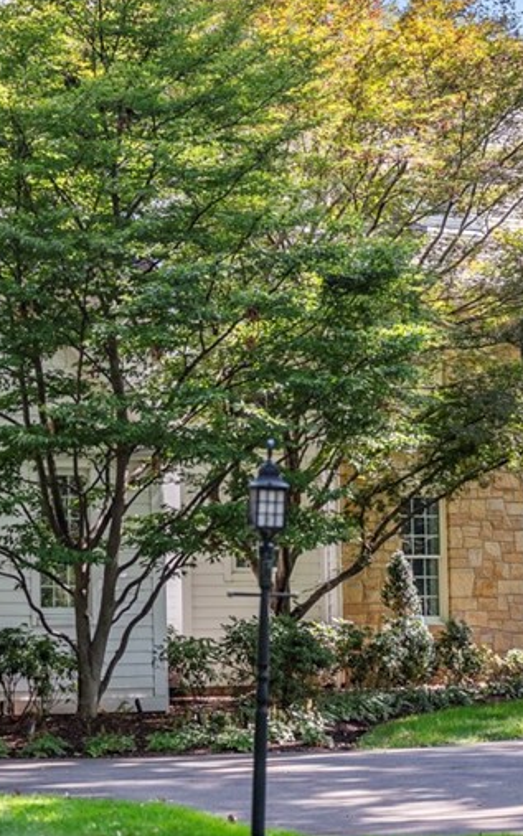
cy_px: 420
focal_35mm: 109
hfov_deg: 12.0
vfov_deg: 19.1
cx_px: 235
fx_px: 2485
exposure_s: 1/4000
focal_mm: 50
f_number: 1.8
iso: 400
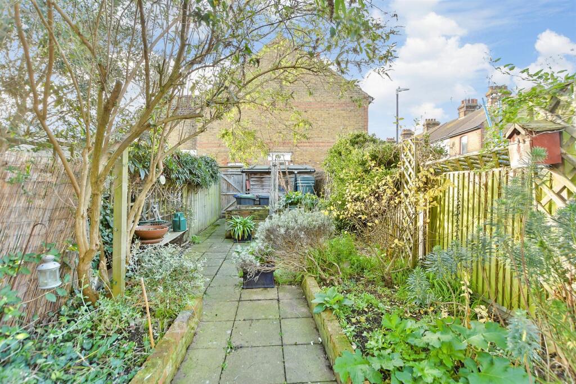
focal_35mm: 15
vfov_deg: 77.3
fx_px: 240
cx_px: 288
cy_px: 192
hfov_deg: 100.4
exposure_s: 1/100
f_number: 5
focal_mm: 10
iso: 500
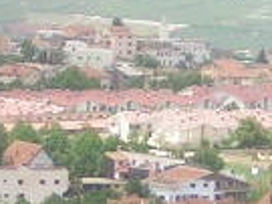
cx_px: 504
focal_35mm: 513
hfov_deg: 3.8
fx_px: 4027
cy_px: 230
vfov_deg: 2.9
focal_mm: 14.1
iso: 50
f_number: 4.7
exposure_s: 1/171
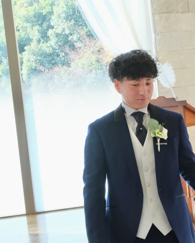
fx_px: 418
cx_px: 178
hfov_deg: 25.4
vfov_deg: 32.5
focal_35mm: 58
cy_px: 122
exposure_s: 1/160
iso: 1600
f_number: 5.6
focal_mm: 27.4
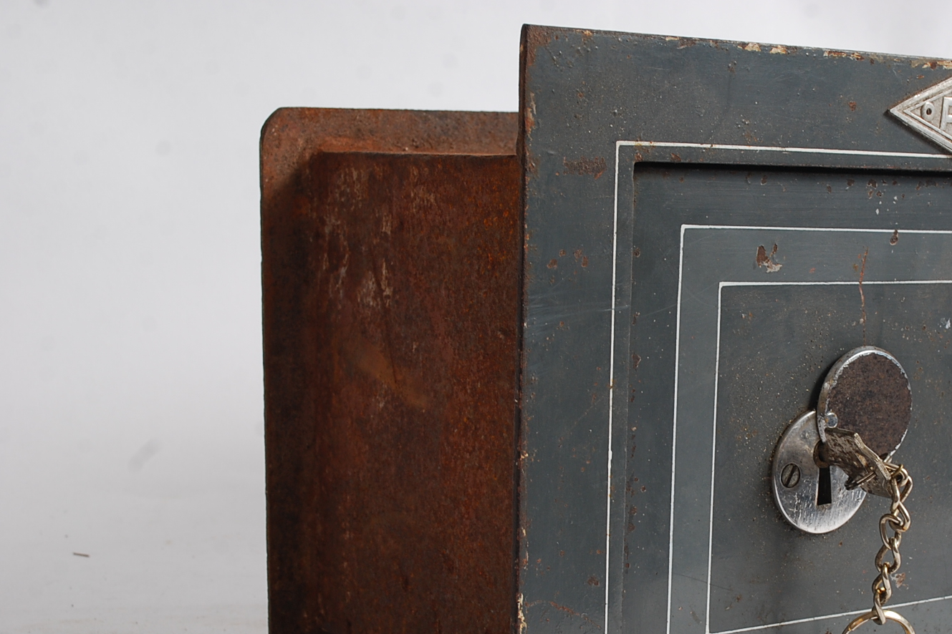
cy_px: 452
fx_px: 1851
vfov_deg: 19.4
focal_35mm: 70
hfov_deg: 28.5
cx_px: 681
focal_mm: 32
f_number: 9
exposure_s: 1/60
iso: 200
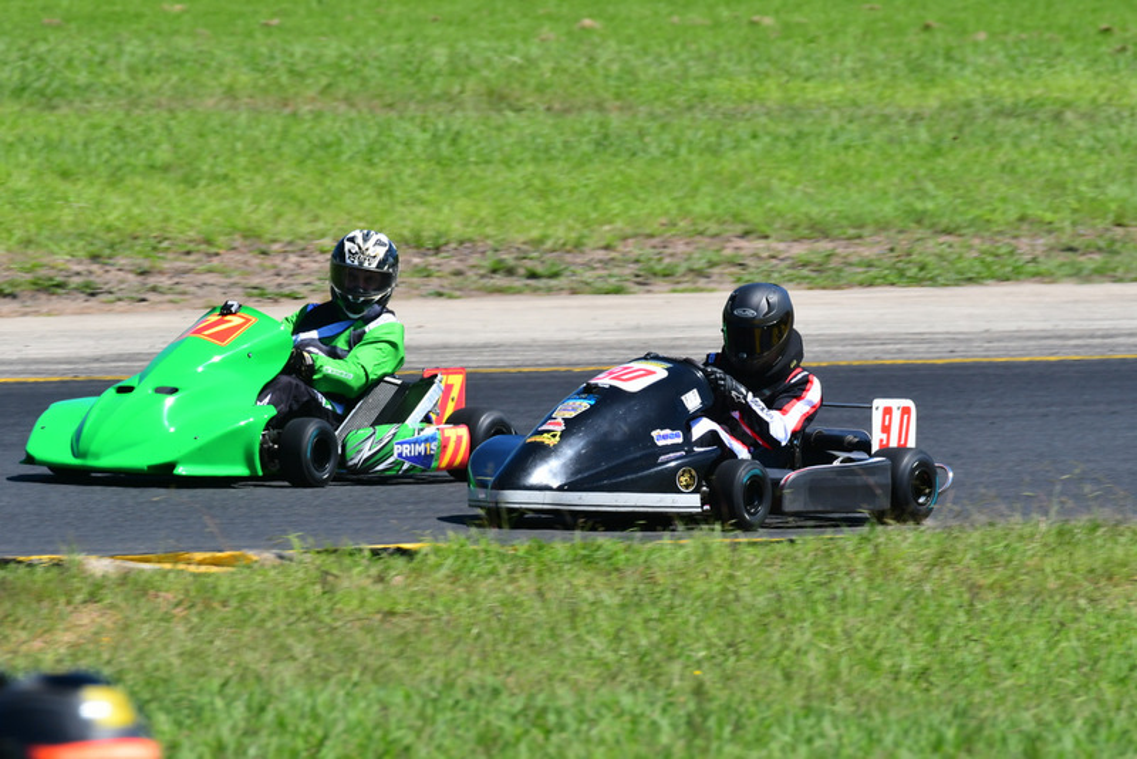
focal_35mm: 690
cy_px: 380
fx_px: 21799
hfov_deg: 3.0
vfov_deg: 2.0
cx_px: 568
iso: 500
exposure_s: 1/640
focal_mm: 460
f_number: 11
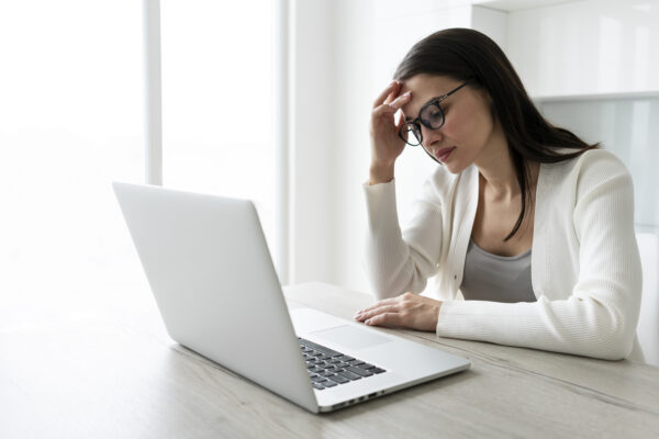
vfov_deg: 37.9
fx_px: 641
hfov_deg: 54.4
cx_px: 330
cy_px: 220
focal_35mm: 35
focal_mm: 35
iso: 400
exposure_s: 1/160
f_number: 3.5
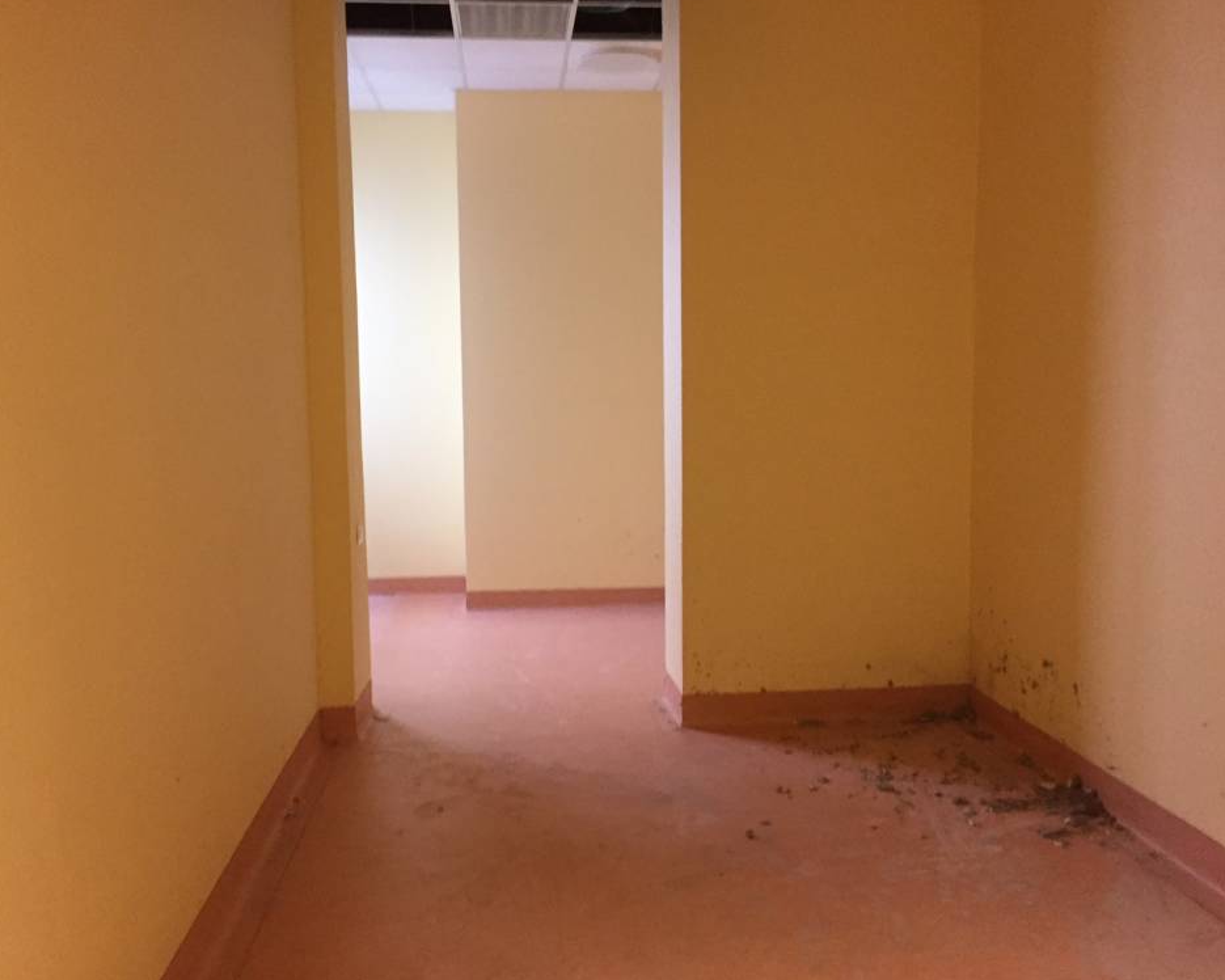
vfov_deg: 47.1
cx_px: 599
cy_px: 482
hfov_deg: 57.2
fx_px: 1124
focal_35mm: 31
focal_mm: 4.15
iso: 250
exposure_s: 1/20
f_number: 2.2
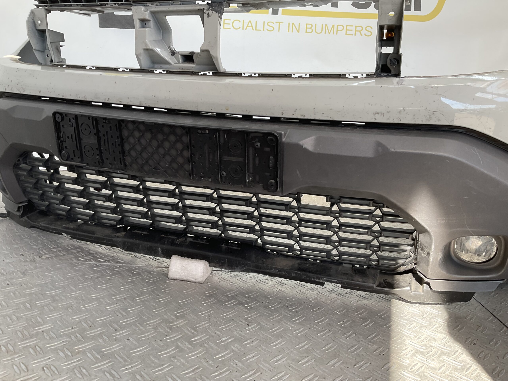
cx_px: 254
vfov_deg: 48.2
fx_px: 426
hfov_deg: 61.7
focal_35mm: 29
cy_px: 190
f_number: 1.8
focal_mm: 3
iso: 20
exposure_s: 1/120
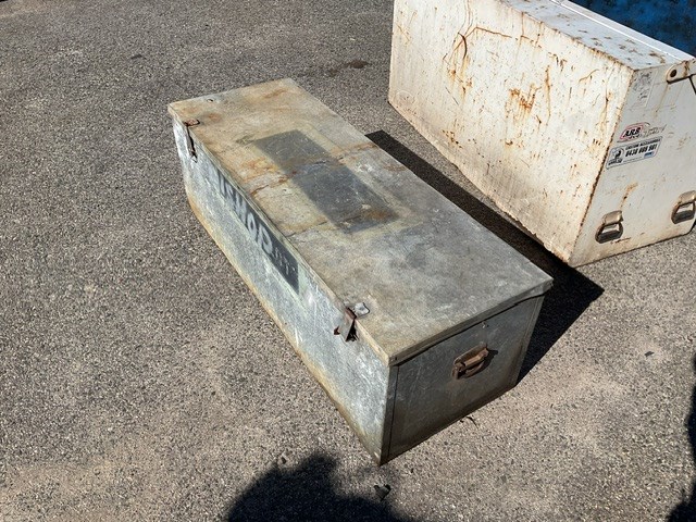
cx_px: 348
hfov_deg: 61.7
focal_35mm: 29
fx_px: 583
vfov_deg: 48.2
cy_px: 261
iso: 16
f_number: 1.8
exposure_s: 1/2801
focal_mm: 3
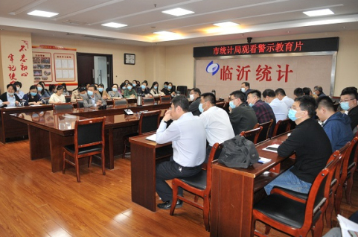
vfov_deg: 48.4
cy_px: 116
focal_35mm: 27
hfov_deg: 68.5
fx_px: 263
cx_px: 173
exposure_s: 1/60
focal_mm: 17
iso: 640
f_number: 2.8
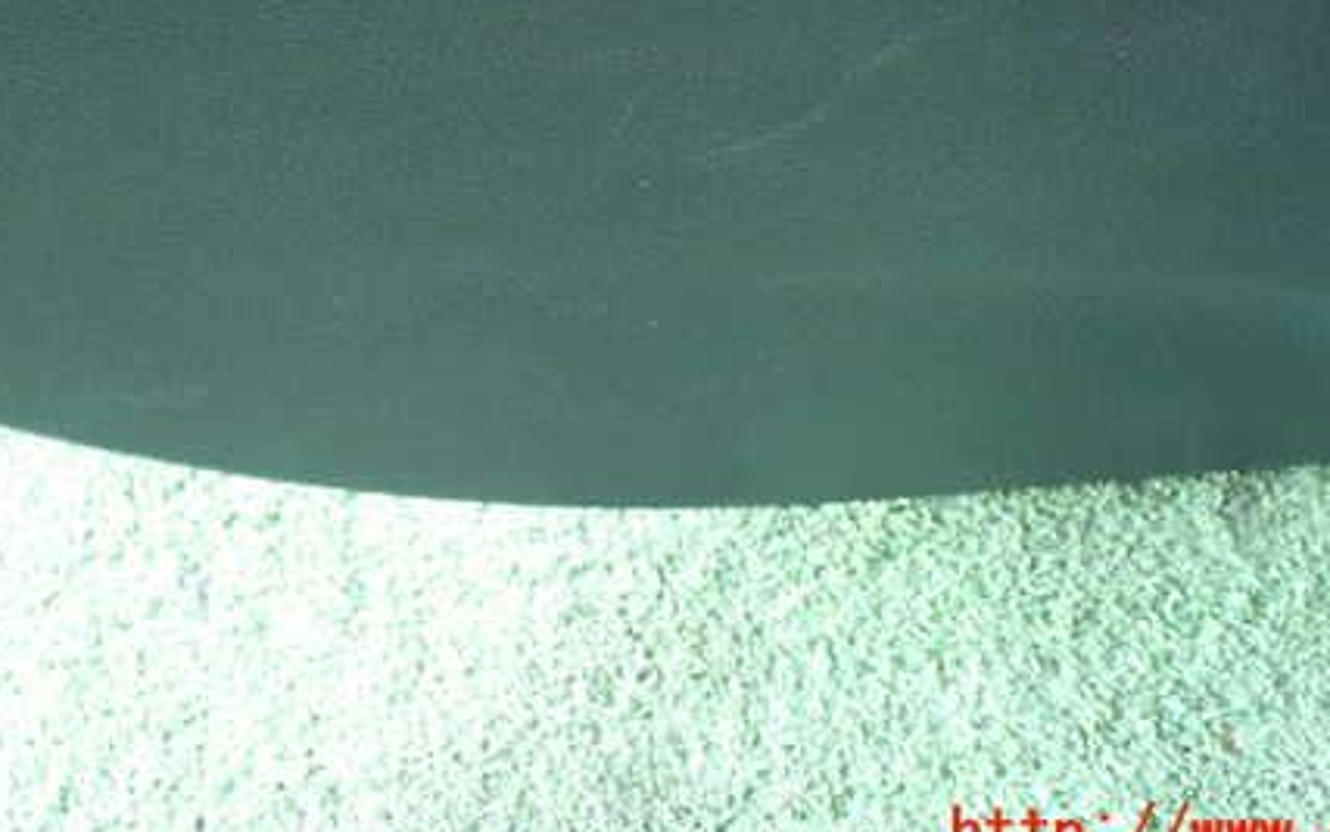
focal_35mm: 61
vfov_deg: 21.1
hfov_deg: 33.5
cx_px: 720
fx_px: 2211
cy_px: 175
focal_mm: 7.31
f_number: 2.8
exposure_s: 1/20
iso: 800
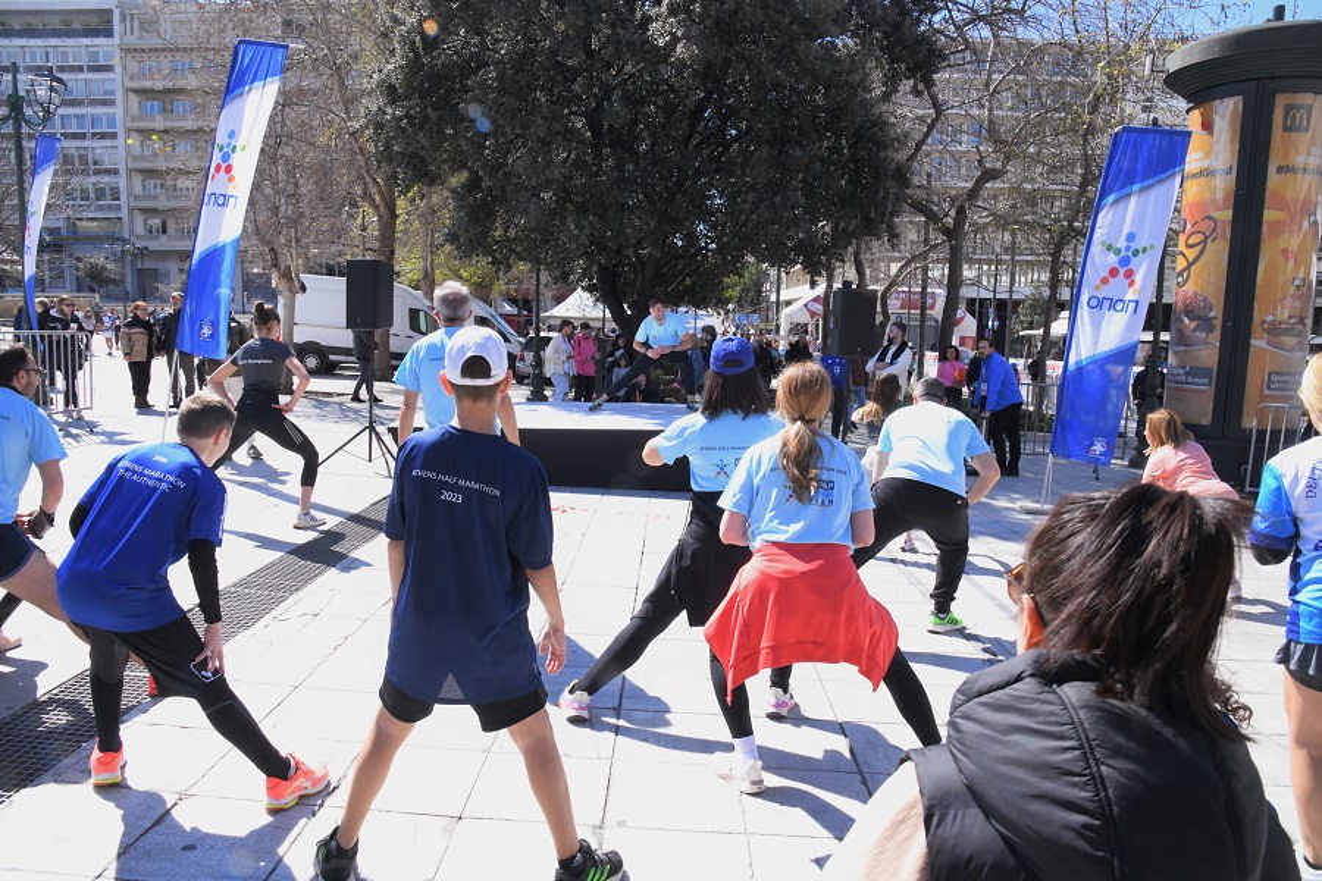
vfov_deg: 53.1
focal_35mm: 24
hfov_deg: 73.7
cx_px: 661
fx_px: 881
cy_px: 440
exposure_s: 1/400
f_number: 22
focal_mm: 24
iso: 5000
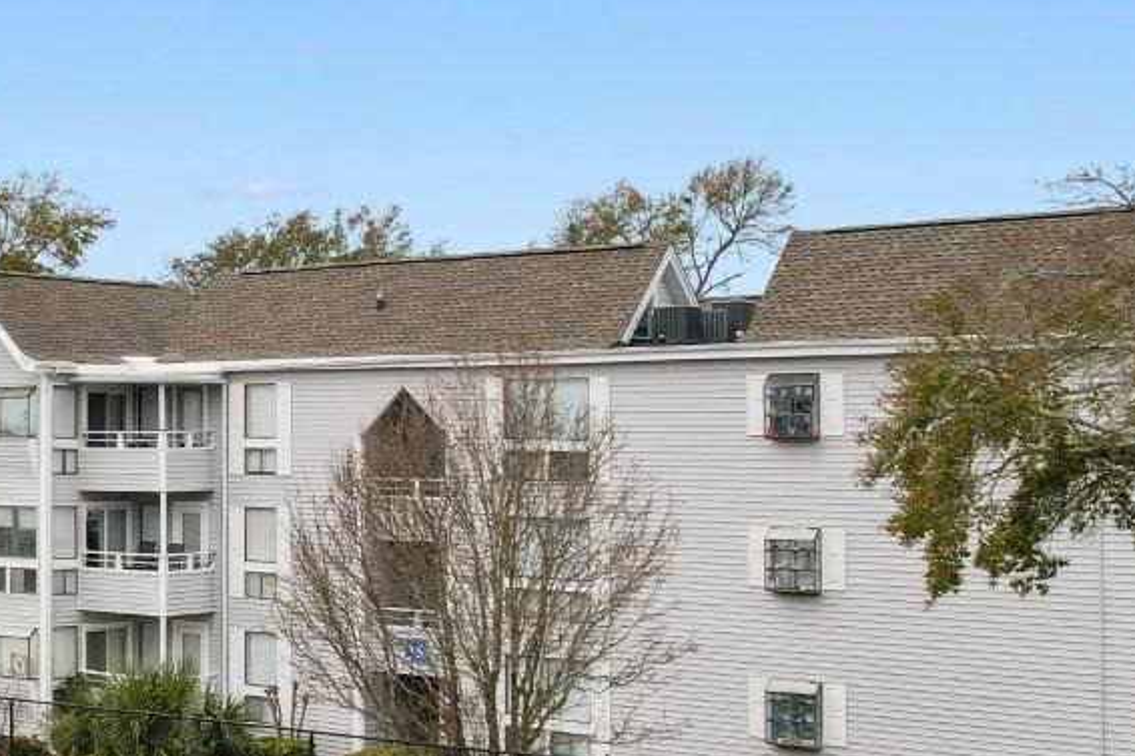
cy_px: 377
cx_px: -325
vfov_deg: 21.6
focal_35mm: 63
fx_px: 1986
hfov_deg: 27.0
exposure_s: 1/500
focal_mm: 8.38
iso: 110
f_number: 2.8
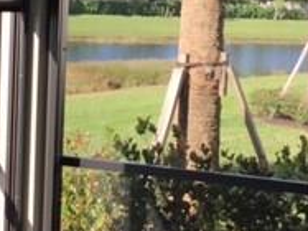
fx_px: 943
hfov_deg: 18.2
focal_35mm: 106
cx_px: 23
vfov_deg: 13.9
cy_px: 87
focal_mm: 3.3
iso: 25
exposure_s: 1/365
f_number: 2.4
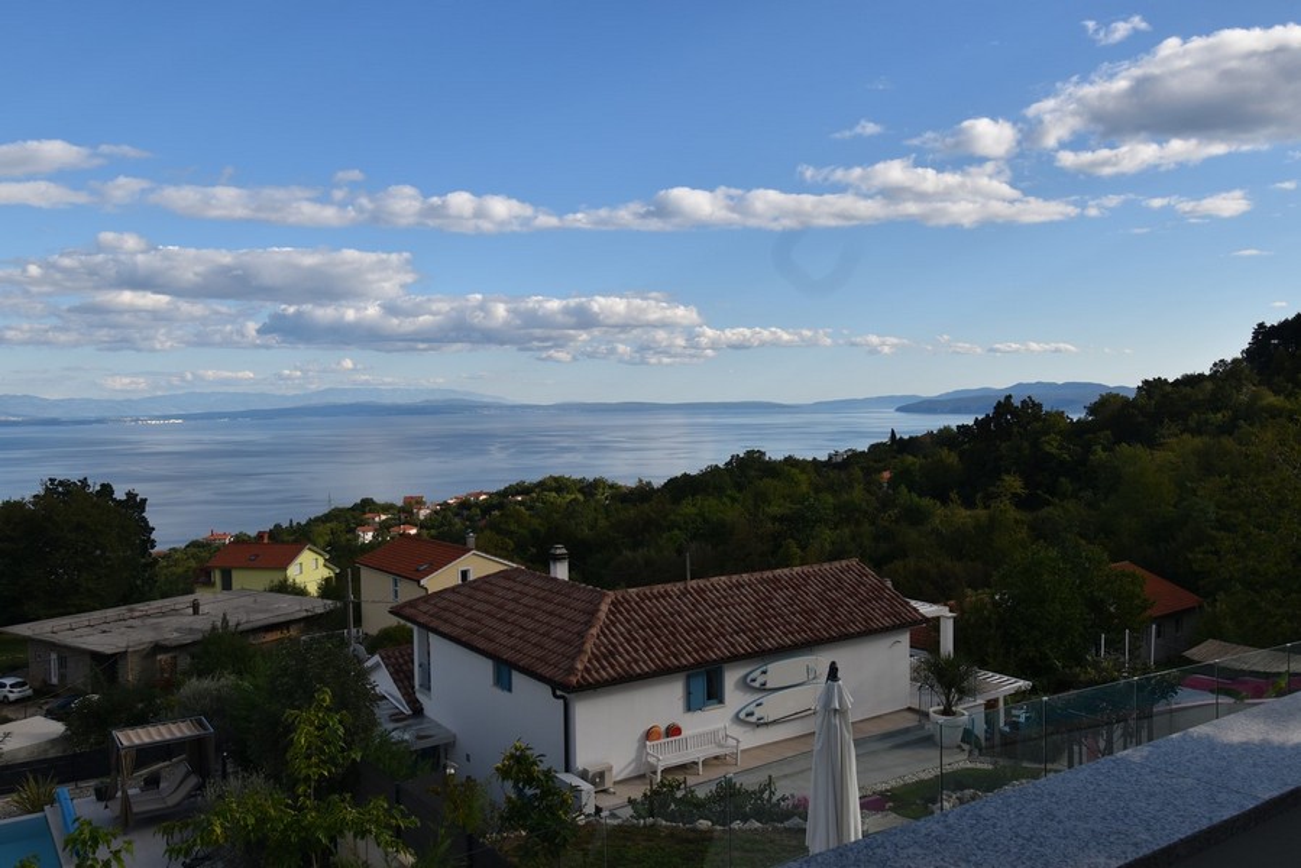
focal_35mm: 30
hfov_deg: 61.9
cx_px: 650
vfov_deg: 43.6
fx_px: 1084
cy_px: 434
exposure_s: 1/250
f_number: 8
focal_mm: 20
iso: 100
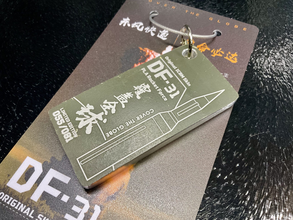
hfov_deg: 61.7
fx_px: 245
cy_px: 110
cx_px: 146
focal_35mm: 29
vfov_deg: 48.2
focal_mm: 3
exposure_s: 1/50
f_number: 1.8
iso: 160
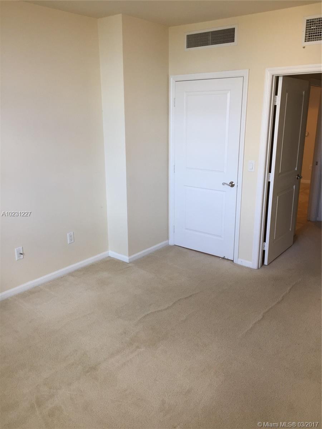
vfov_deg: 61.7
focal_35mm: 29
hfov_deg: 48.2
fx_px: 360
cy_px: 214
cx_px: 161
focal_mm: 4.15
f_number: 2.2
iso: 40
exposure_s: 1/60
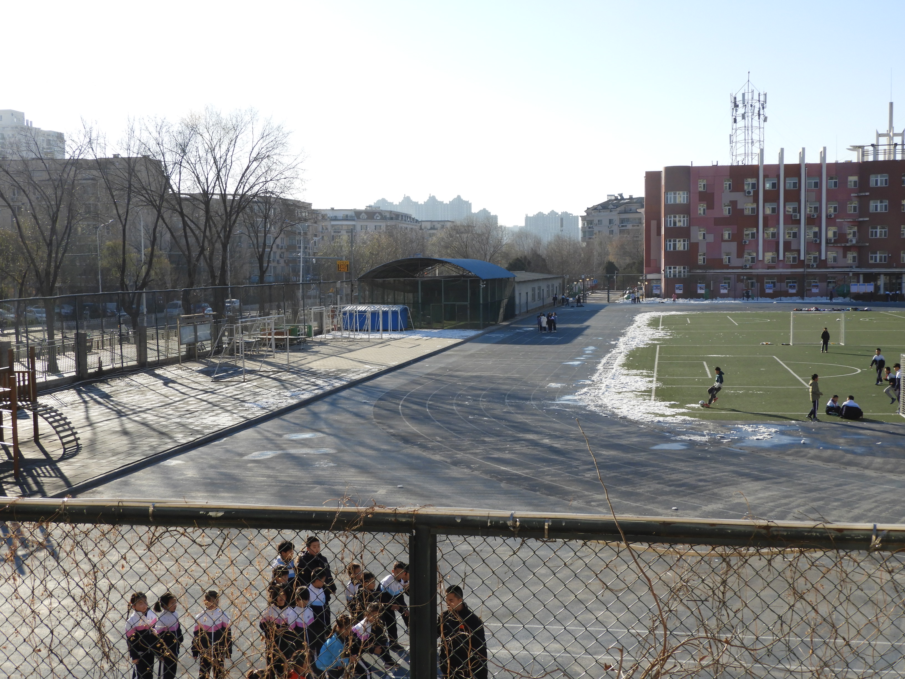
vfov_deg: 32.2
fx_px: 1176
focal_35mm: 45
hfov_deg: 42.1
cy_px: 340
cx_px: 452
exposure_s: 1/800
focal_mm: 8.1
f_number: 4
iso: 100
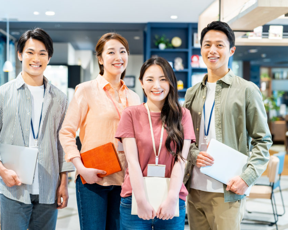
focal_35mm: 57
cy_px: 115
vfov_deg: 26.7
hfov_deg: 33.0
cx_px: 127
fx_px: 486
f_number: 2.2
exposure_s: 1/200
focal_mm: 50
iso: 500
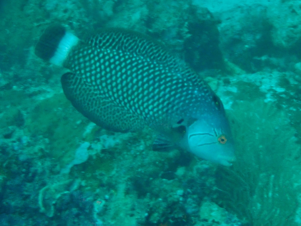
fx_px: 870
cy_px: 113
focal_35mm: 100
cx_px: 150
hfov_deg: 19.6
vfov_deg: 14.8
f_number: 6.3
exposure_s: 1/200
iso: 1000
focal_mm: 18
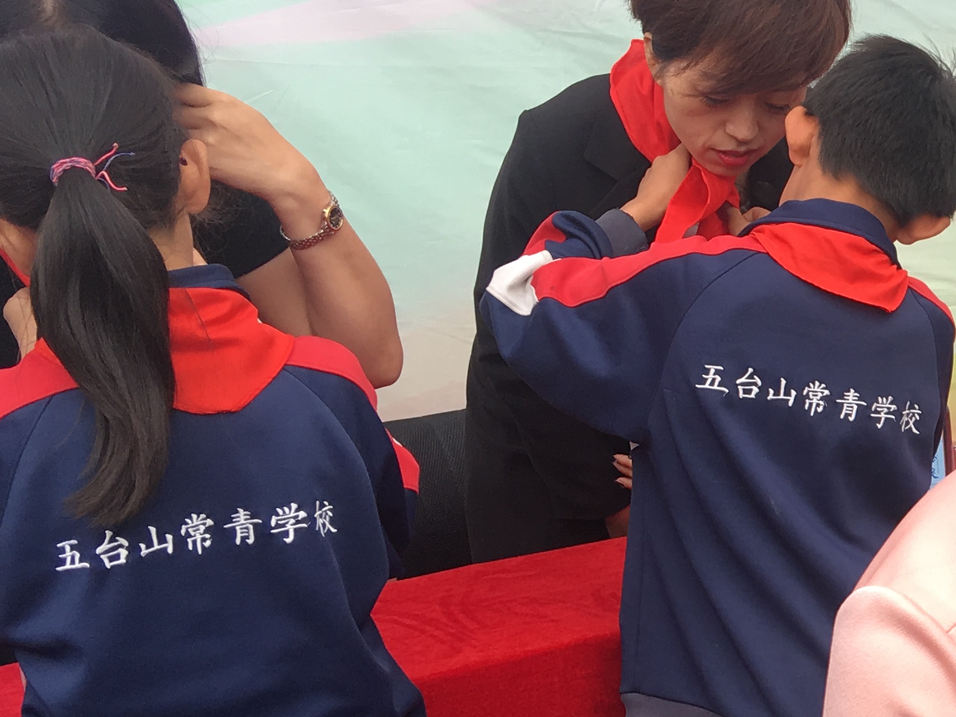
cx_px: 1215
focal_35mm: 78
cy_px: 547
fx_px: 2154
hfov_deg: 22.6
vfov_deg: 18.8
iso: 25
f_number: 2.2
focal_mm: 4.15
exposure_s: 1/342
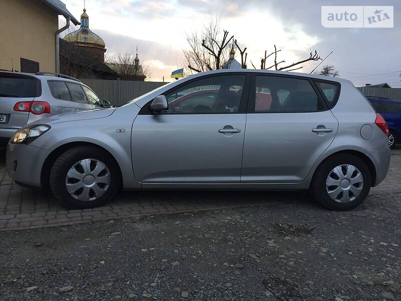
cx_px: 200
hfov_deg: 61.7
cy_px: 150
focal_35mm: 29
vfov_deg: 48.2
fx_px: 336
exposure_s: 1/100
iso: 40
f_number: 2.2
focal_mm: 4.2
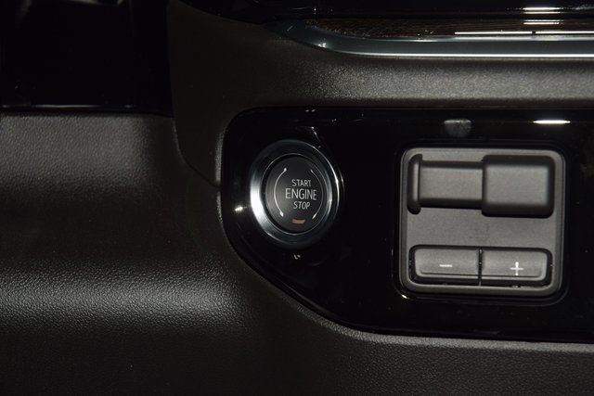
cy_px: 198
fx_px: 1733
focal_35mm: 105
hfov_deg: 19.5
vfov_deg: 13.0
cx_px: 297
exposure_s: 1/125
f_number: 8
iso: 100
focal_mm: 70
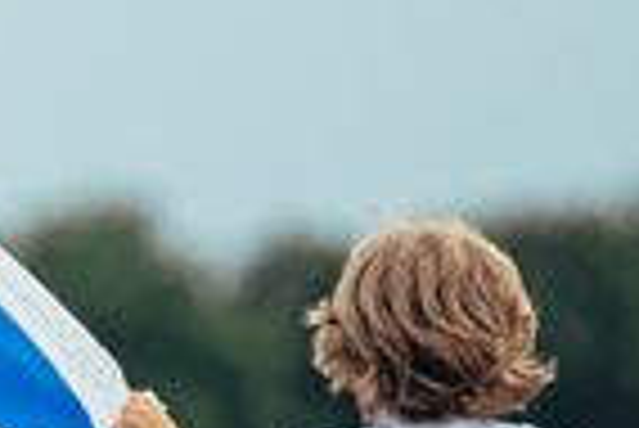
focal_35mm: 1032
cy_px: 601
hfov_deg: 2.0
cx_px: -441
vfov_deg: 1.3
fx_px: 18328
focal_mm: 135
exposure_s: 1/400
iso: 400
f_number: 1.8
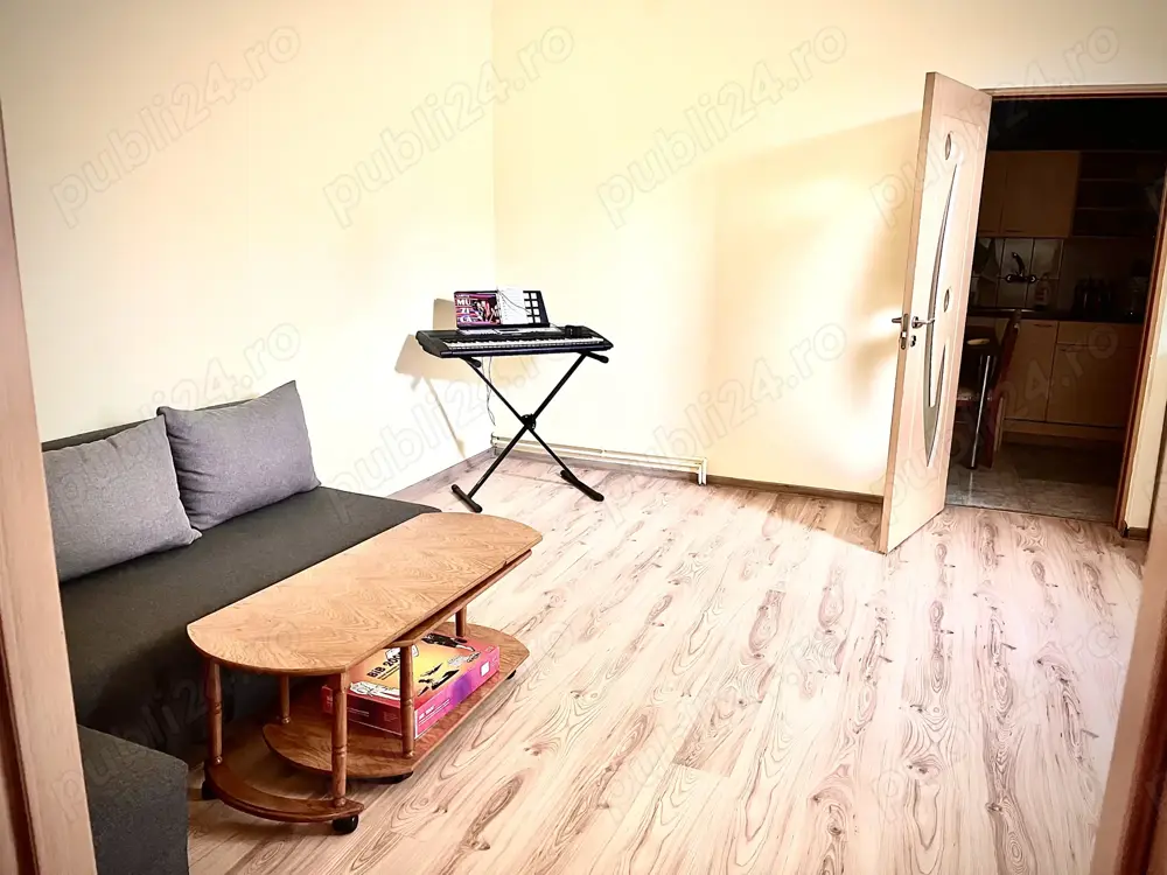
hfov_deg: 67.3
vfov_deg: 53.1
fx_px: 877
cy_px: 438
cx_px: 584
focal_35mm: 26
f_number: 1.6
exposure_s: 1/60
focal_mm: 5.1
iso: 320
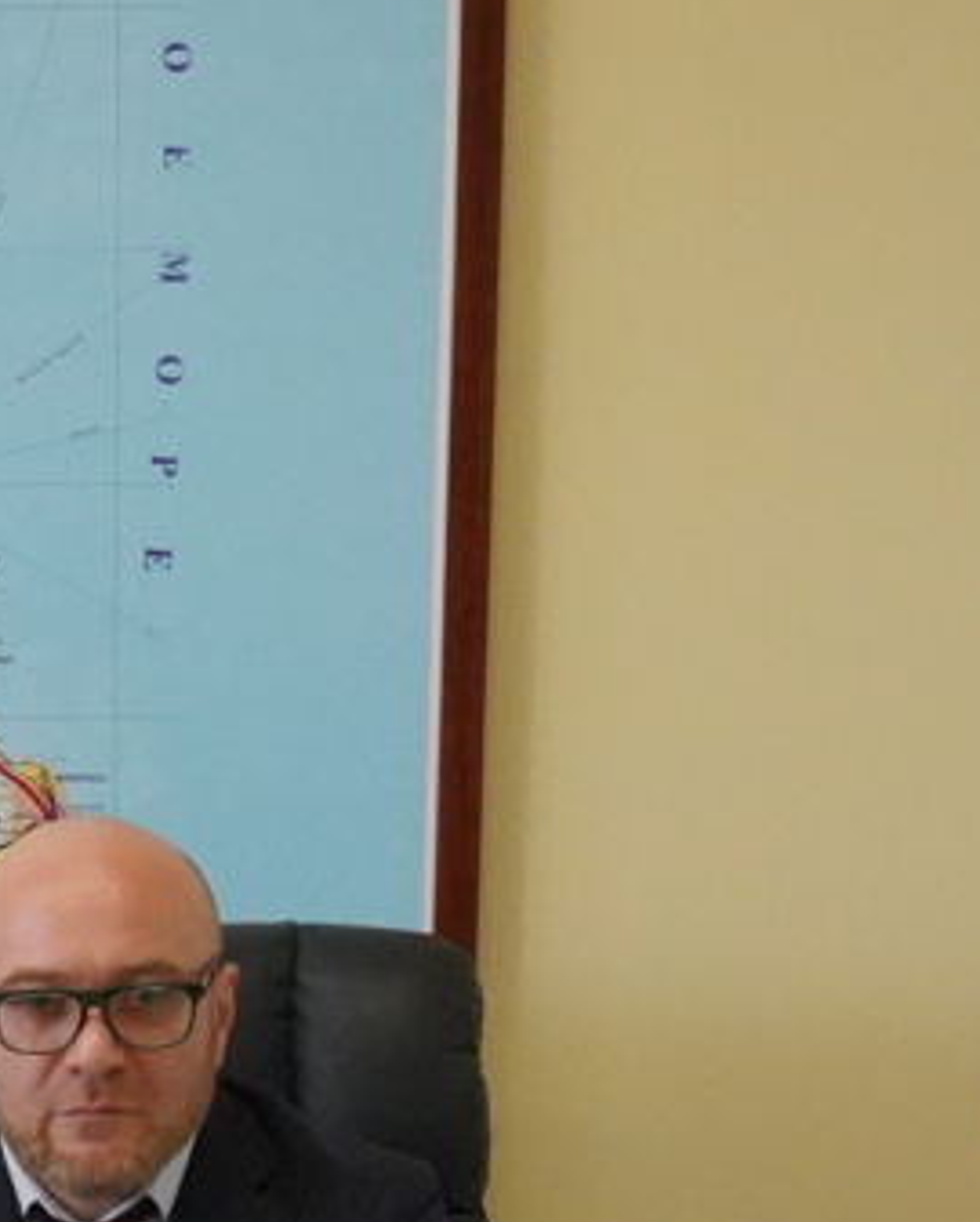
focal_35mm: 144
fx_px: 5216
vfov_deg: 12.9
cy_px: 1610
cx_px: 7
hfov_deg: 10.6
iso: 8000
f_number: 8
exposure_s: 1/320
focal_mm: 32
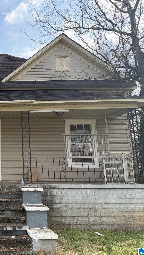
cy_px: 128
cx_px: -13
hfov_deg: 30.3
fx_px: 238
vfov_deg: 56.6
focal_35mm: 35
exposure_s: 1/3021
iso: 100
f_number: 1.78
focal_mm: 6.76
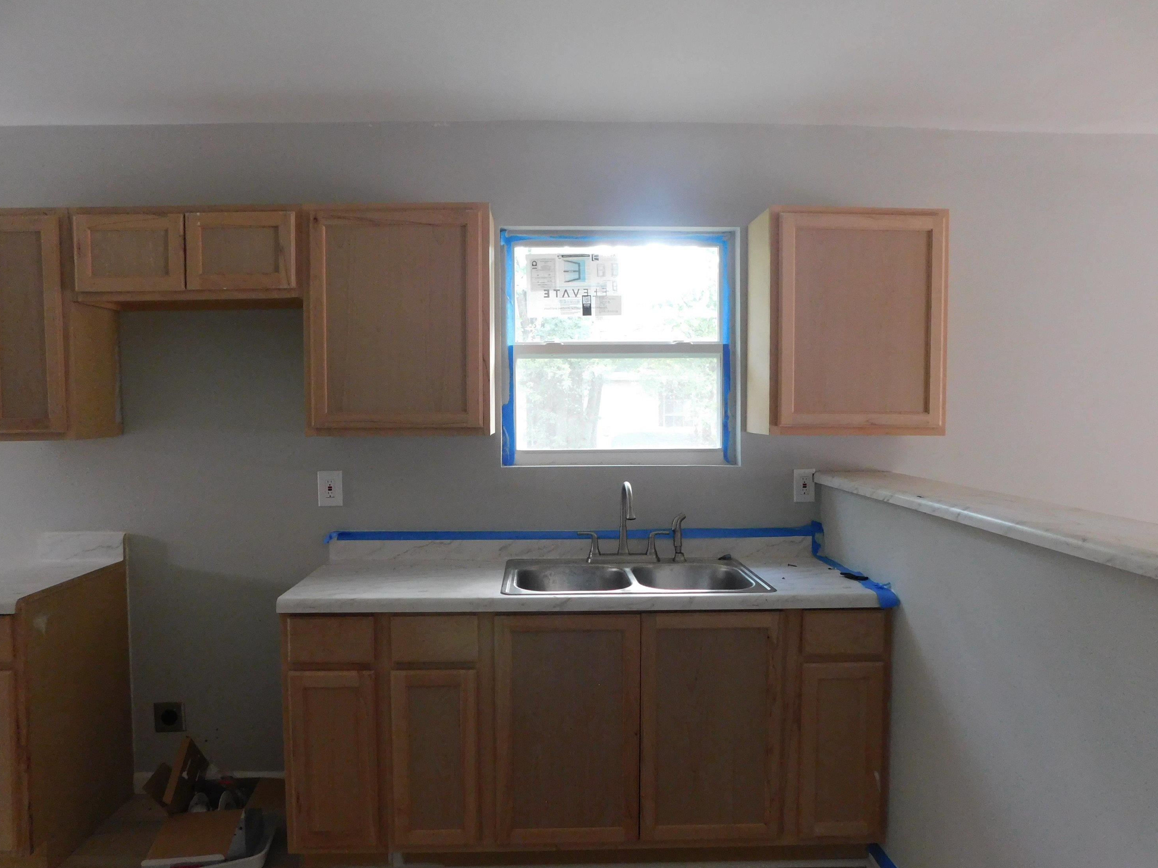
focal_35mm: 24
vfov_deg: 56.8
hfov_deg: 71.6
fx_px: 803
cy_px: 445
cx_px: 558
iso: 400
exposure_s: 1/15
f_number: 3
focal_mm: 4
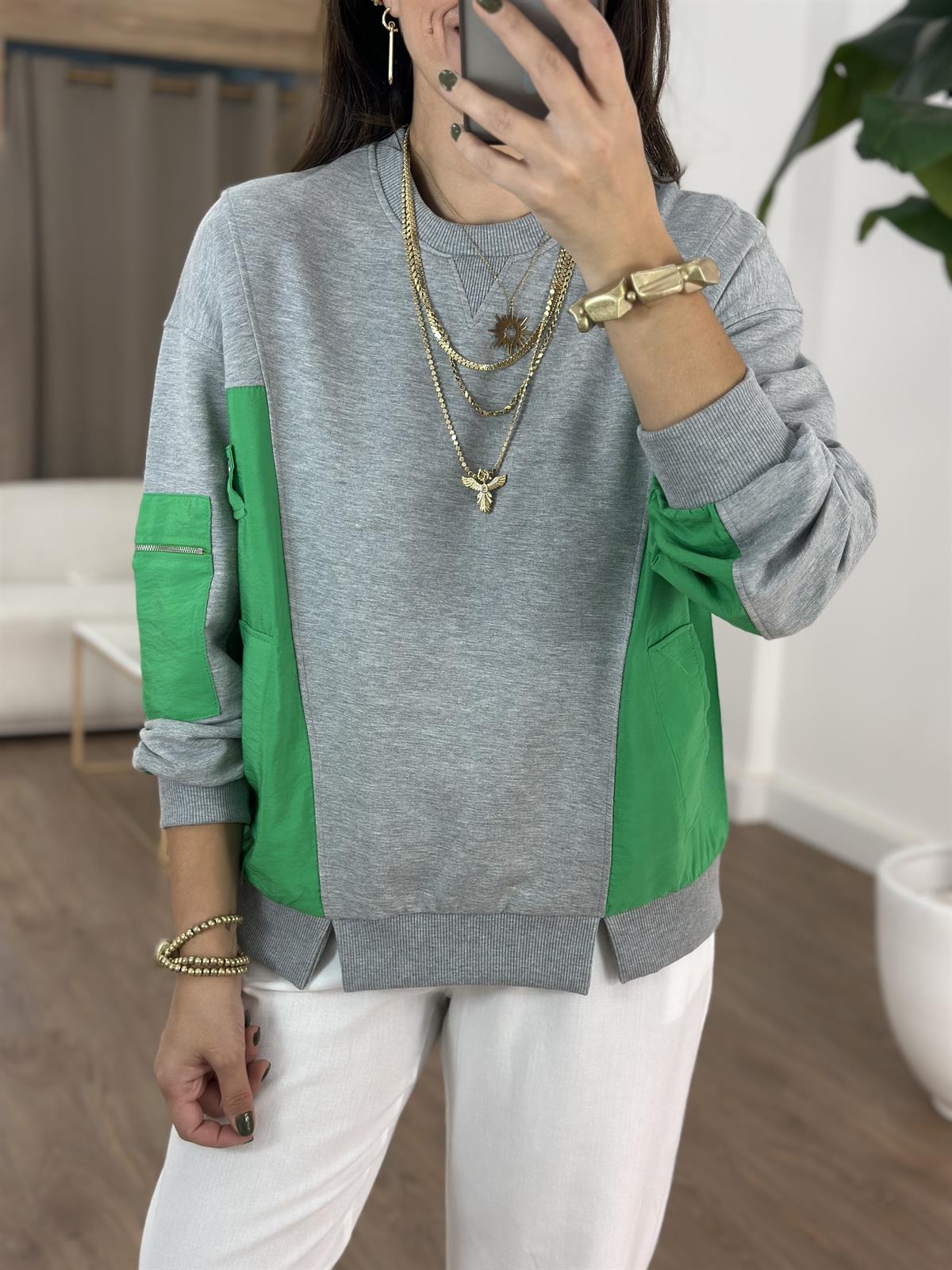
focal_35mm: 48
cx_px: 476
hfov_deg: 30.3
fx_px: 1760
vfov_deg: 39.7
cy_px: 635
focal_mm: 6.86
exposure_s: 1/230
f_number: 1.78
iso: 80
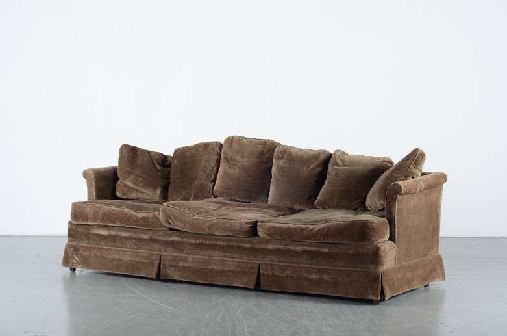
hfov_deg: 27.0
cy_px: 168
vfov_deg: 18.1
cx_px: 254
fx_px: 1054
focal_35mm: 75
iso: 100
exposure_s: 1/125
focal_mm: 50
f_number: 5.6
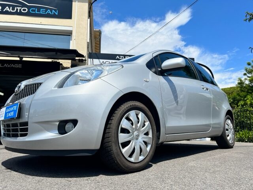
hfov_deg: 67.3
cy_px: 95
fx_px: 190
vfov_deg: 53.1
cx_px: 126
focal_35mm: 26
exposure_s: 1/6993
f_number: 1.5
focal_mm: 5.7
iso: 50
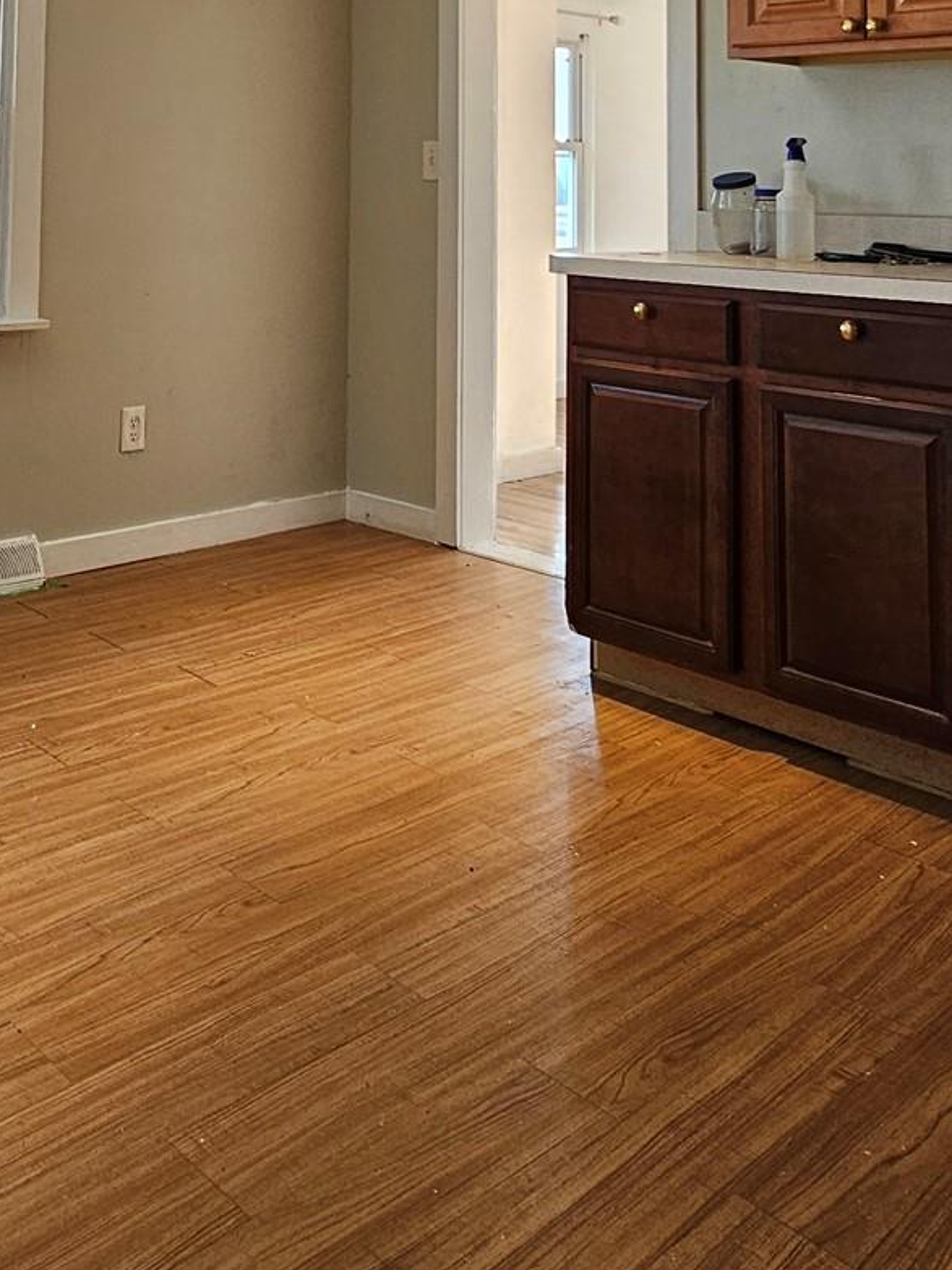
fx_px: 1247
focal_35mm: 34
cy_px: 73
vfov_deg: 47.2
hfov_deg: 41.0
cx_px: 279
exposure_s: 1/60
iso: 80
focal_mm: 2.2
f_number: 2.2
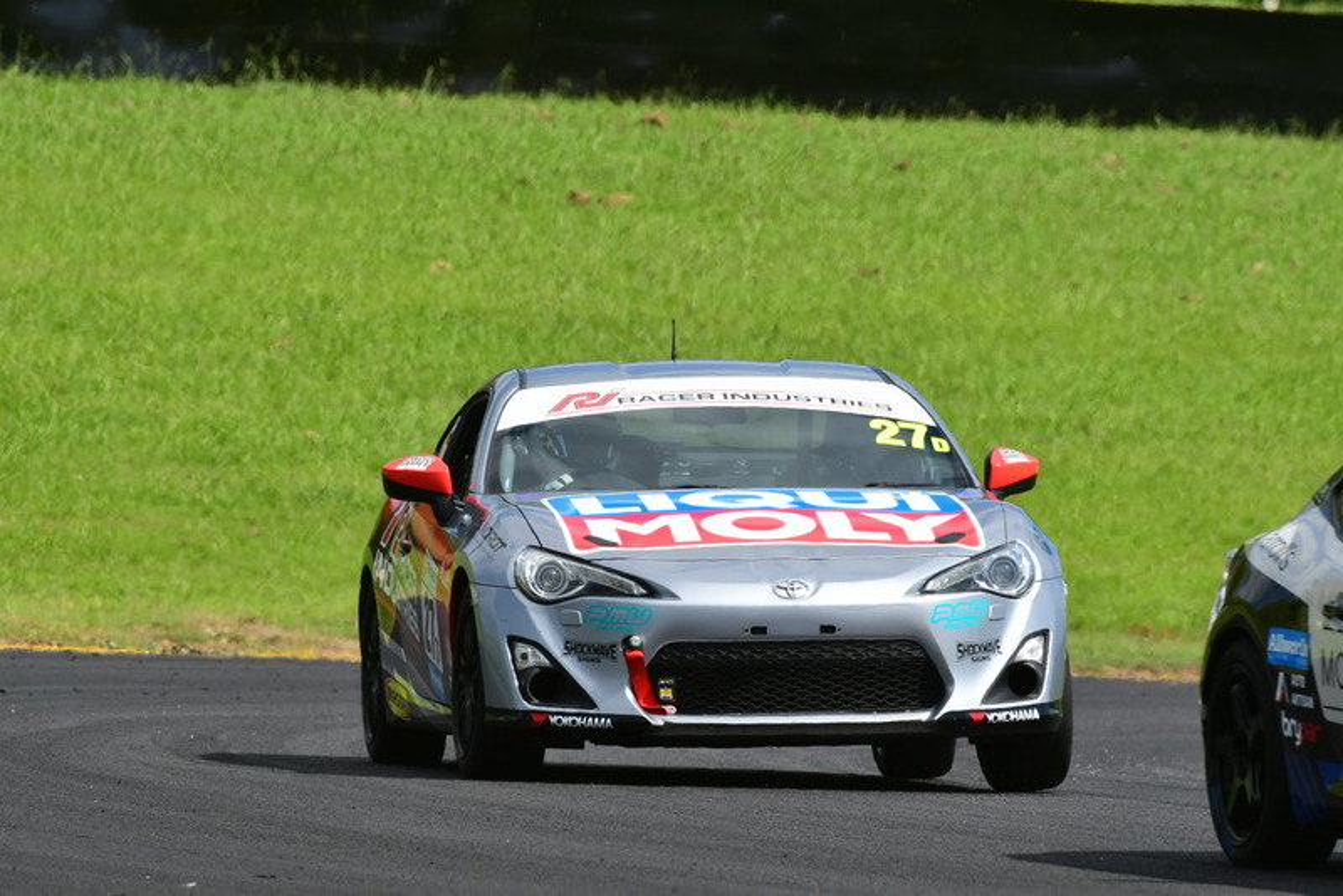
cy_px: 448
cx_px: 672
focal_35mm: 630
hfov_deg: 3.3
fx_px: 23510
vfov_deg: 2.2
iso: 400
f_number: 11
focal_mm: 420
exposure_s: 1/640
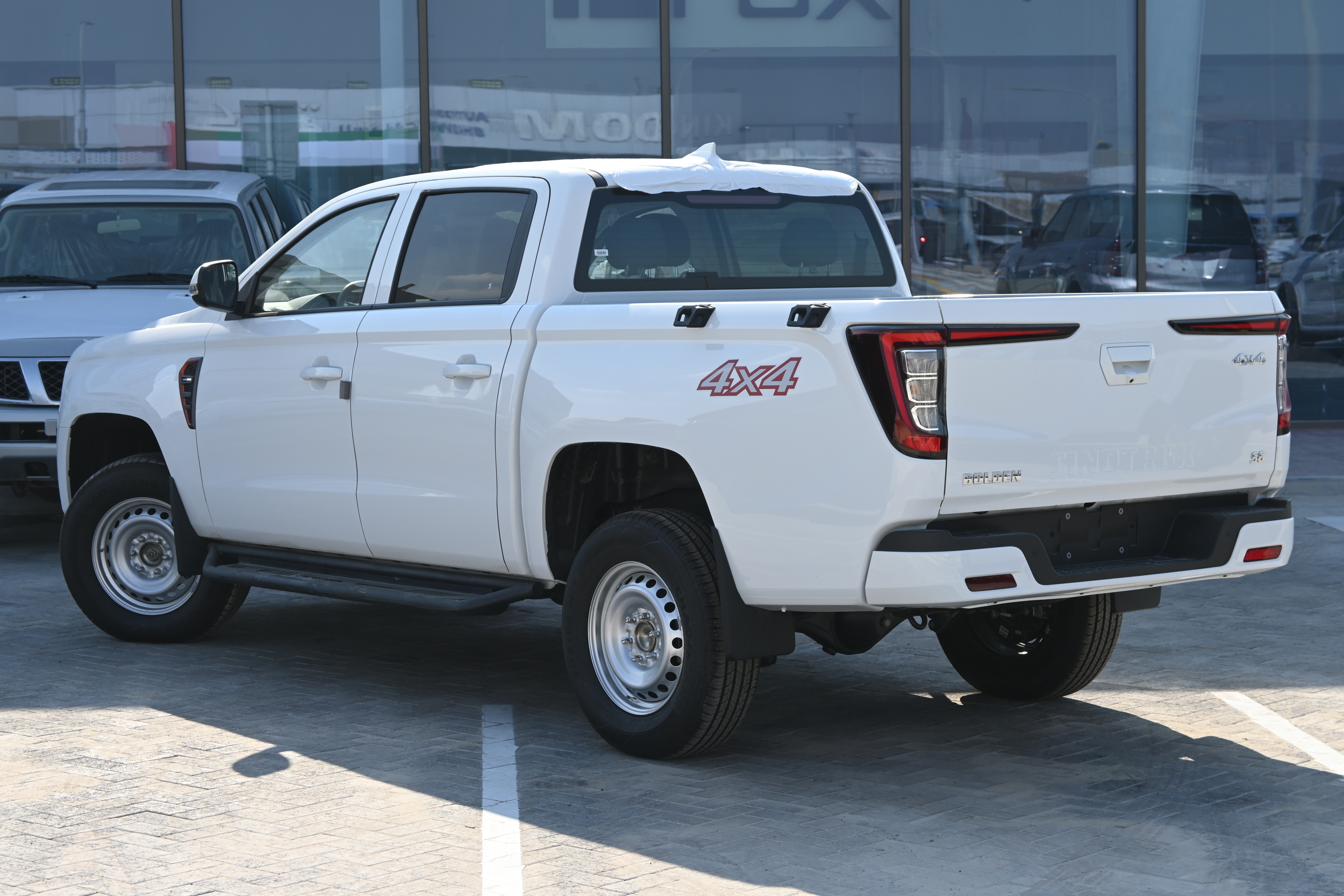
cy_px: 448
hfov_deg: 27.0
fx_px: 2800
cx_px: 672
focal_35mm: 75
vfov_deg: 18.2
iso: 100
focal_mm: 50
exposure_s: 1/320
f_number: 6.3
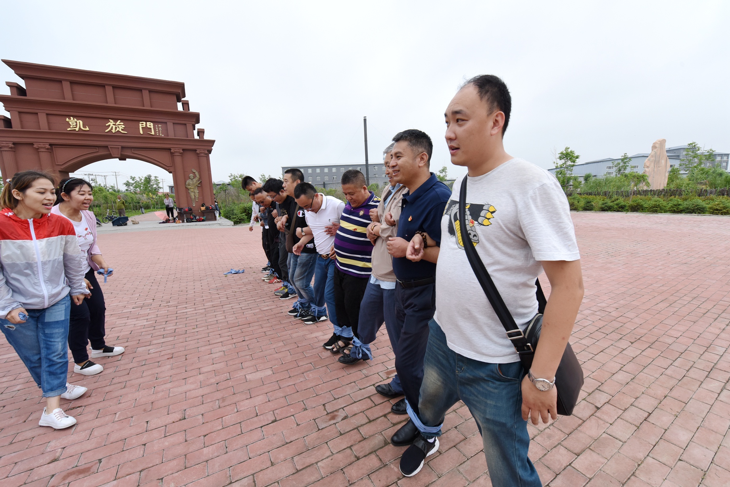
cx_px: 365
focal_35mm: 14
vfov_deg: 81.2
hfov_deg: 104.2
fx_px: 284
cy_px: 244
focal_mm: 14
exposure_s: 1/400
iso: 800
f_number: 10
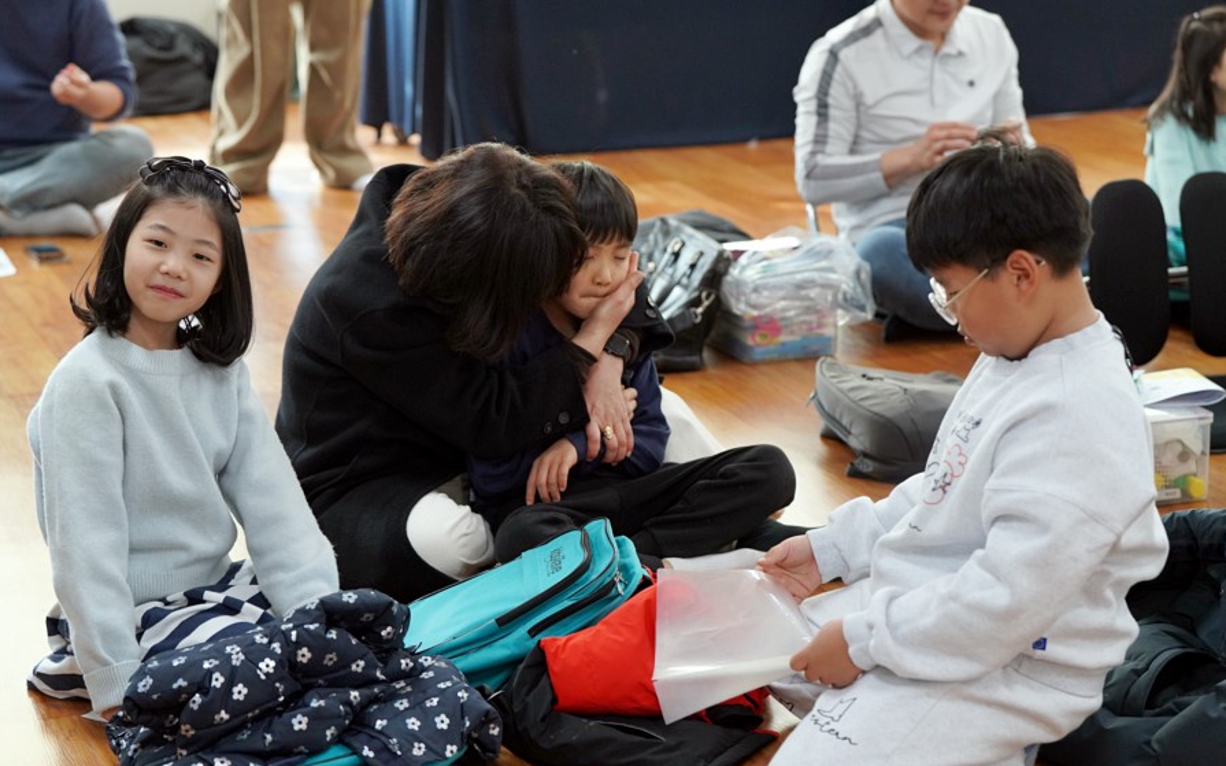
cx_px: 614
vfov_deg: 15.7
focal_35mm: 83
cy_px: 400
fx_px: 2773
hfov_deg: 24.9
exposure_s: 1/160
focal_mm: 81
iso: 2000
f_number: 4
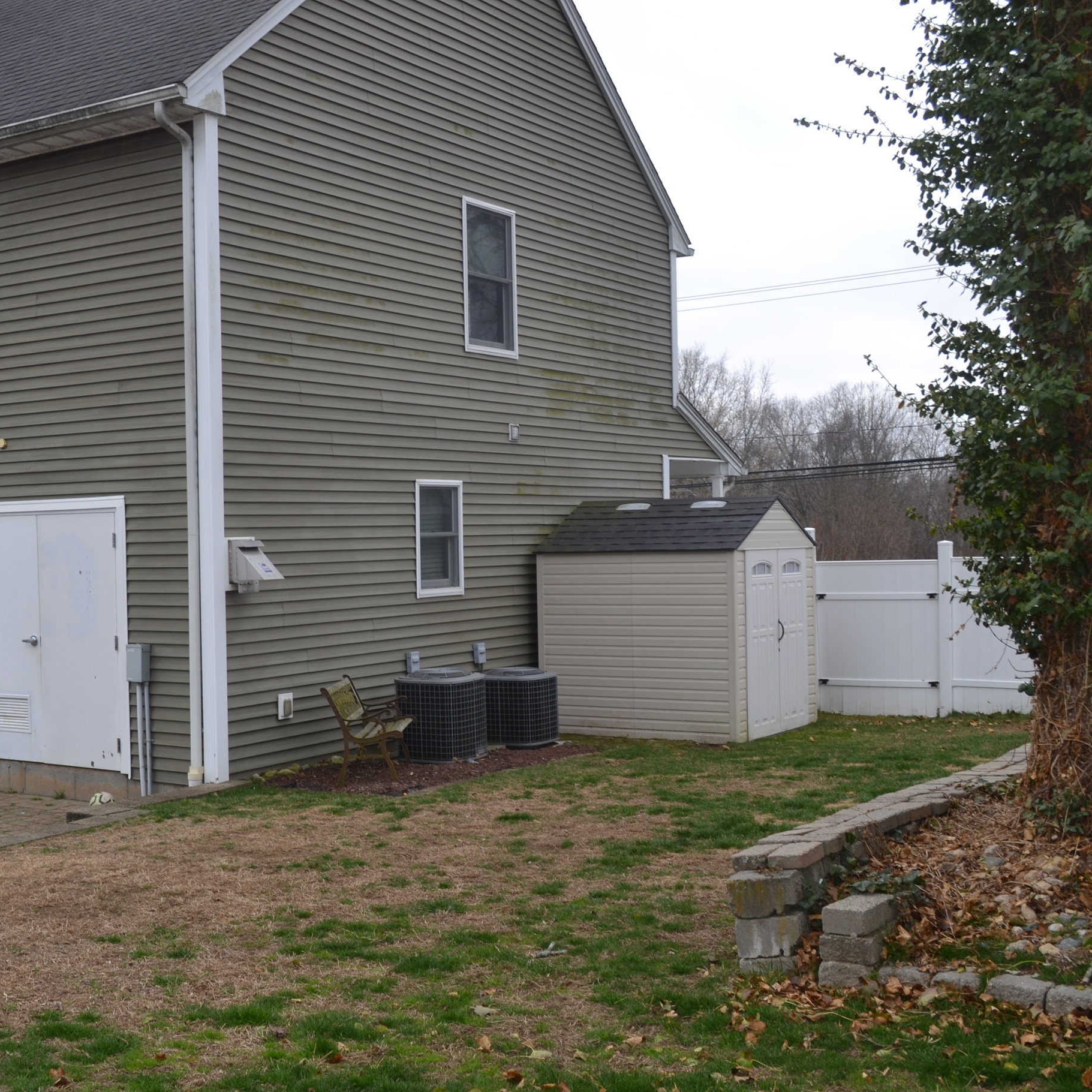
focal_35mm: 43
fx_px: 1535
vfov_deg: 39.2
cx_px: 358
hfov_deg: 38.7
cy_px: 580
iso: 100
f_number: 6.3
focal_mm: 20
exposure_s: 1/200
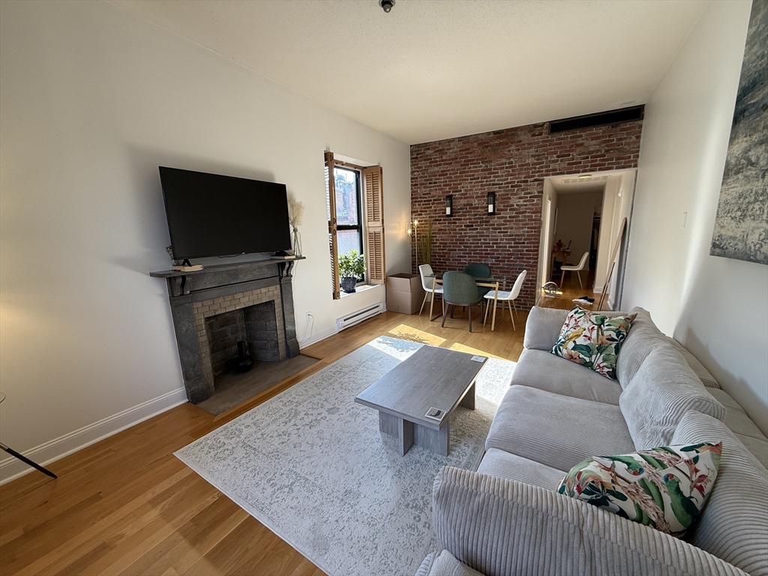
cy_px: 288
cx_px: 384
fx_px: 311
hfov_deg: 102.1
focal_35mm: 14
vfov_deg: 85.7
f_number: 2.2
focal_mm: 2.22
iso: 80
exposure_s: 1/120
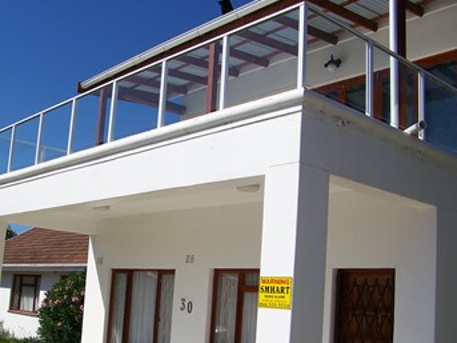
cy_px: 192
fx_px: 620
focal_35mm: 47
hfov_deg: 40.1
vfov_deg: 30.8
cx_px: 169
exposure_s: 1/1000
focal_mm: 5.85
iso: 64
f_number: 4
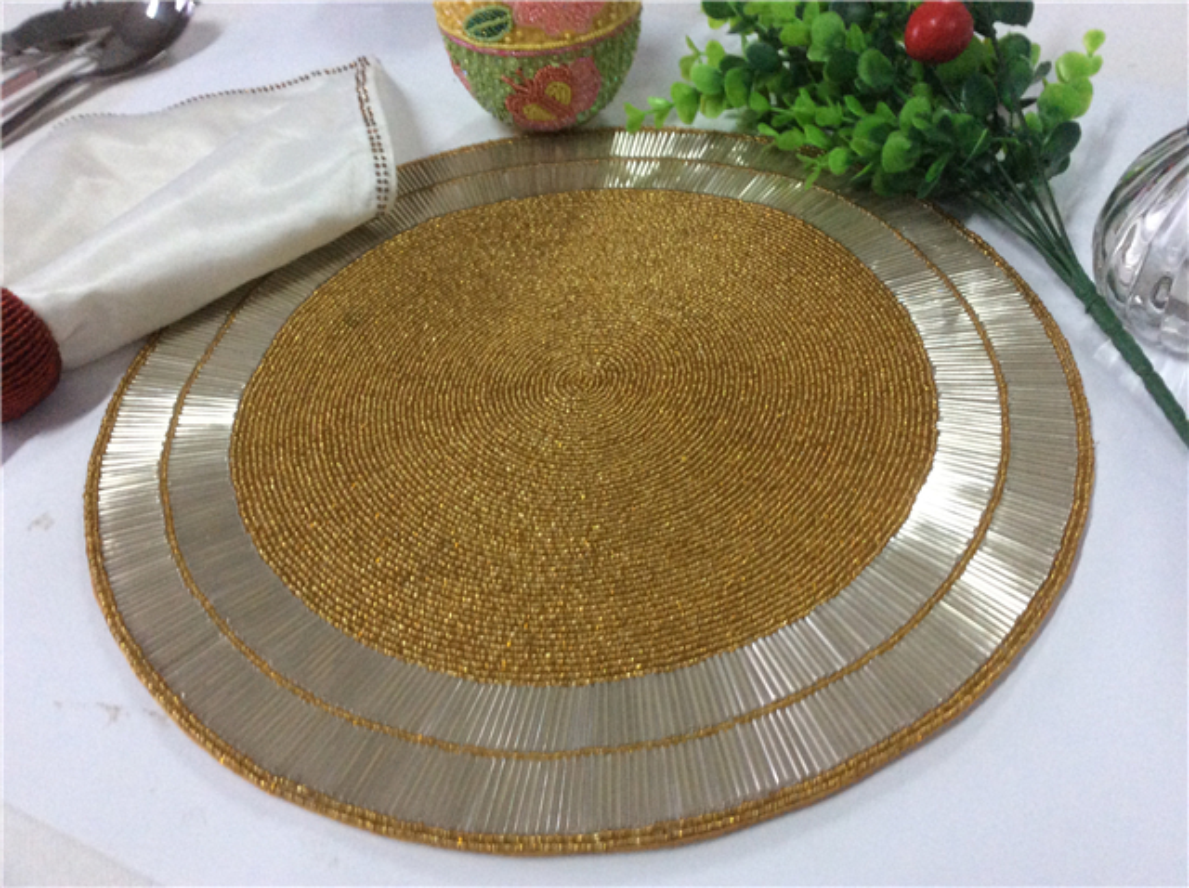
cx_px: 594
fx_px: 1097
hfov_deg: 56.9
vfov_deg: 44.1
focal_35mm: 32
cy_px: 444
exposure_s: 1/25
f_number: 2.4
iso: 160
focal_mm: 3.3
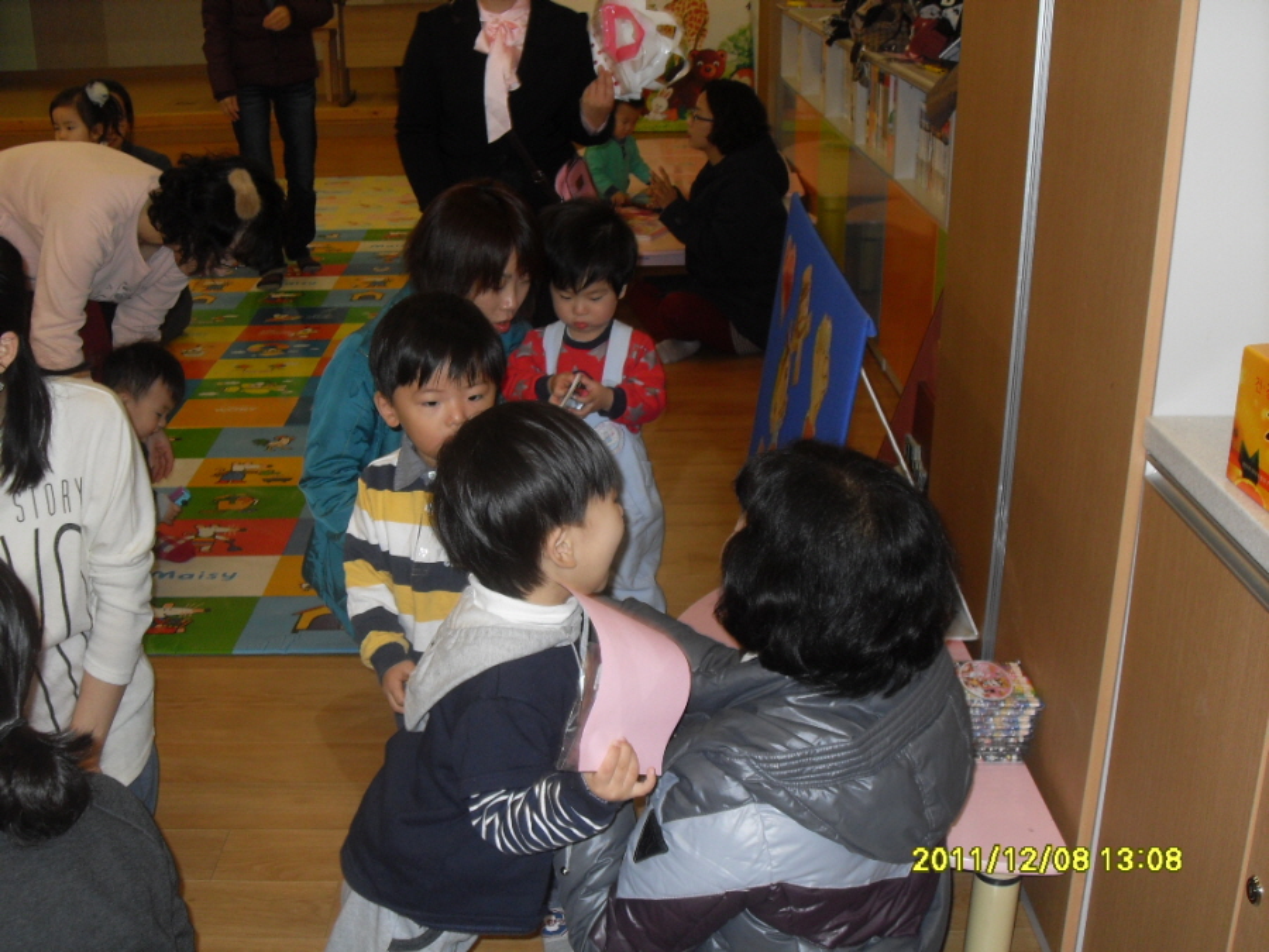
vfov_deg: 34.3
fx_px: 1540
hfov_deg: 44.8
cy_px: 476
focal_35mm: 42
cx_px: 634
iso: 100
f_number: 3.1
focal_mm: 7.1
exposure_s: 1/45
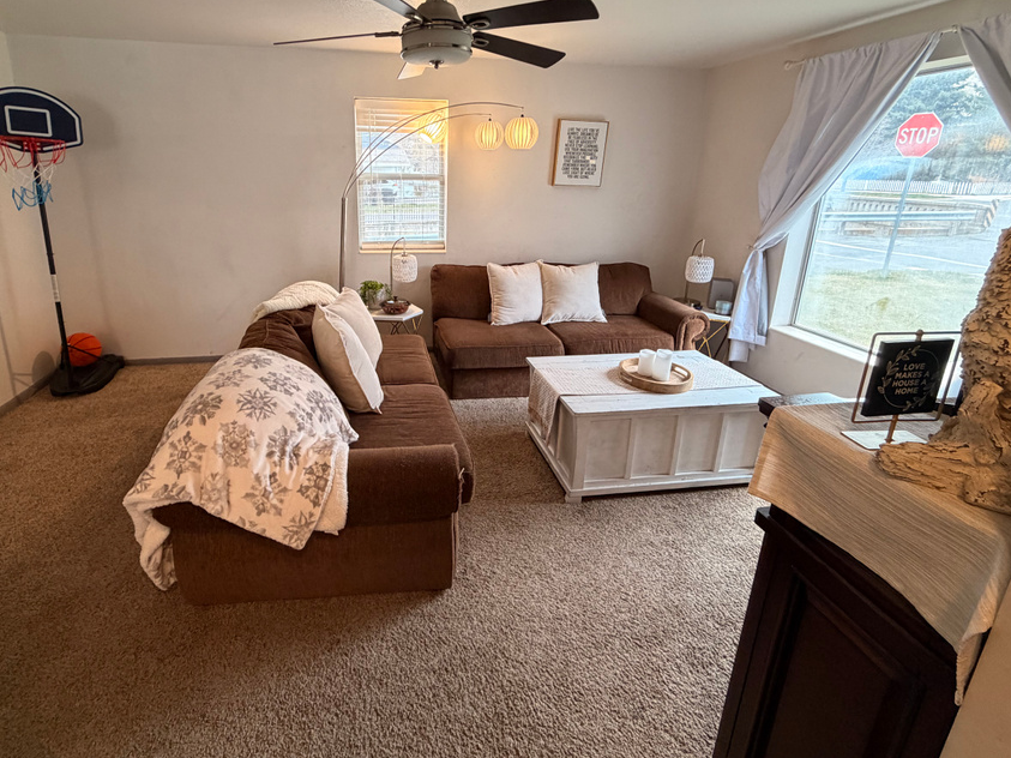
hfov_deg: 90.6
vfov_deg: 73.9
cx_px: 441
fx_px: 496
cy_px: 301
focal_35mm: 17
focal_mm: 2.22
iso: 320
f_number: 2.2
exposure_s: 1/60
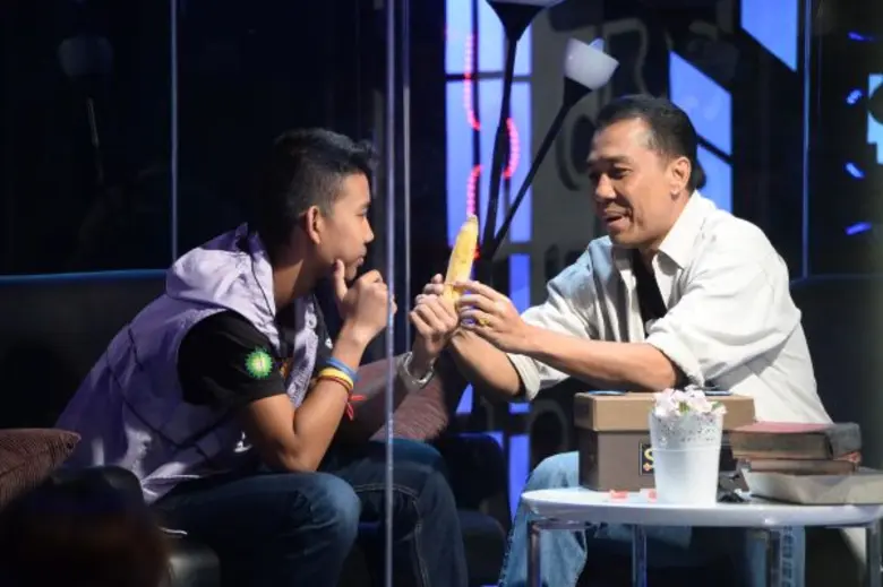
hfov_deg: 7.1
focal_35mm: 290
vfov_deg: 4.7
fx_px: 7108
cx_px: 442
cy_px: 294
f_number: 6.3
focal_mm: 290
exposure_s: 1/160
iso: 5000
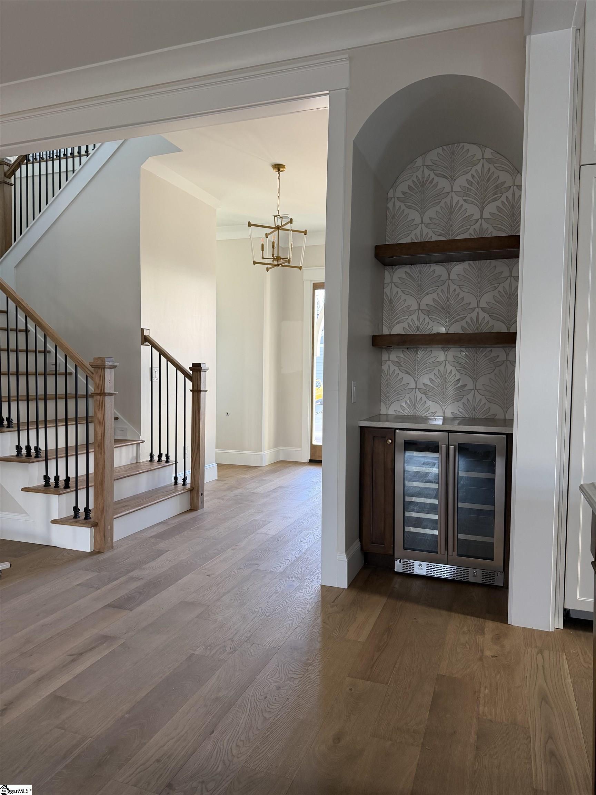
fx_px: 551
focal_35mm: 24
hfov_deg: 56.8
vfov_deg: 71.6
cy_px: 398
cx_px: 298
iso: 200
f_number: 1.78
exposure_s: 1/65
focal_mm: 6.76
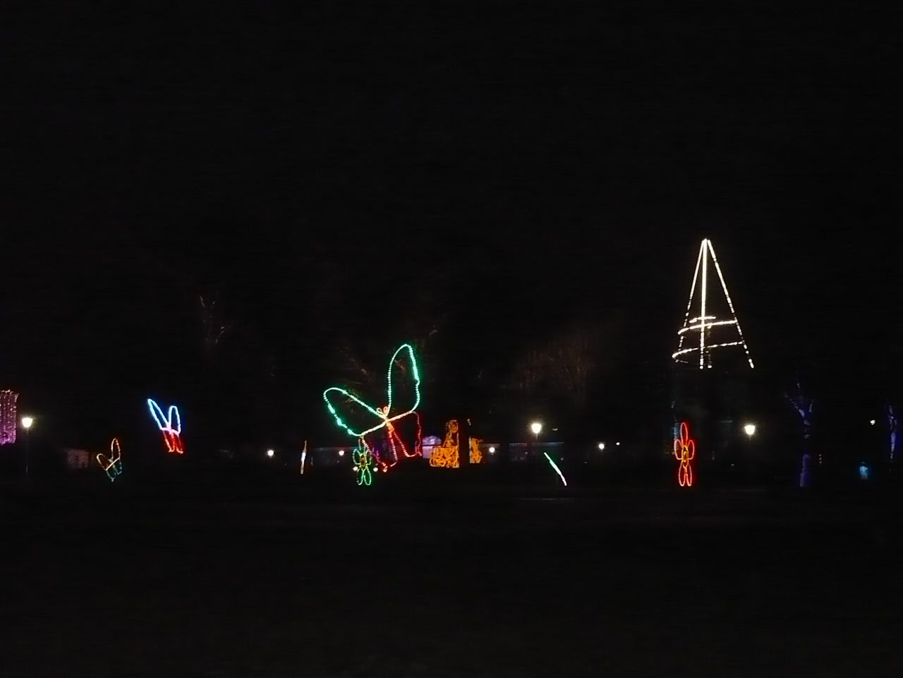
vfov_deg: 26.6
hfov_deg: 34.9
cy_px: 339
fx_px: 1435
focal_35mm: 55
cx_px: 452
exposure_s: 1/30
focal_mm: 6.6
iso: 640
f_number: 3
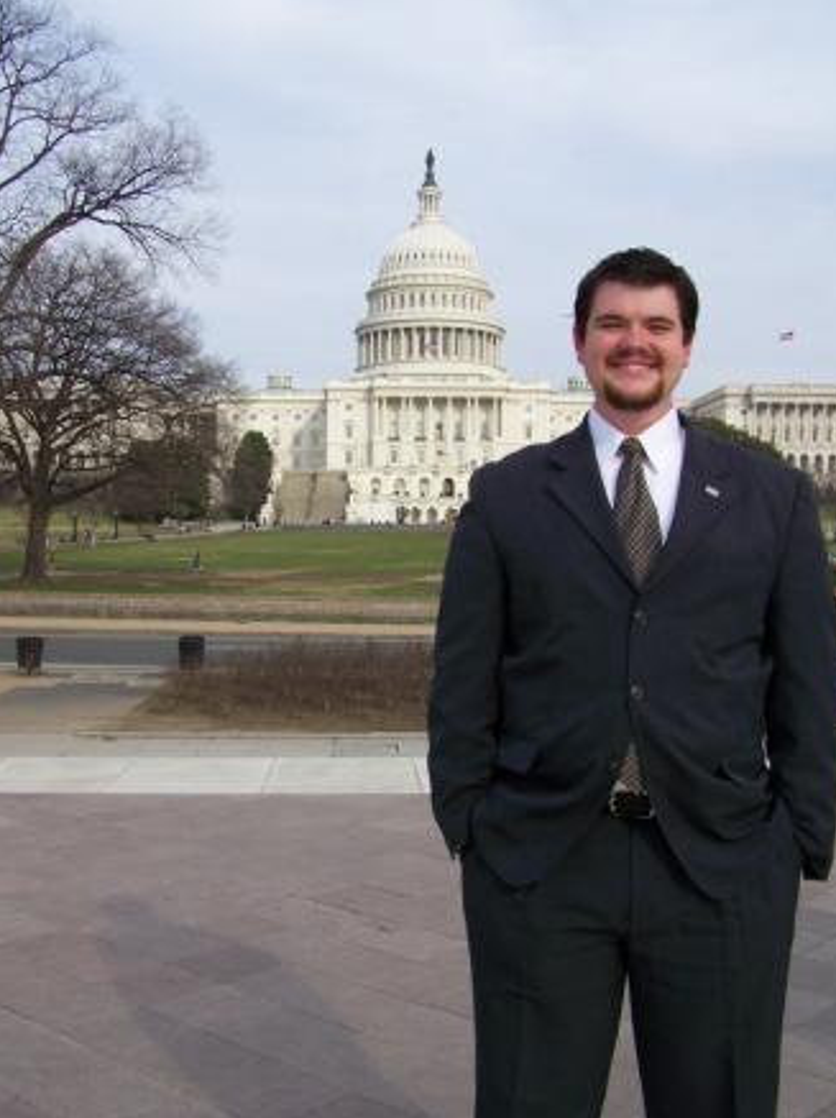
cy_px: 553
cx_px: 424
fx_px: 1258
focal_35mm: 39
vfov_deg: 47.9
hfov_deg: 36.8
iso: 64
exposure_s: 1/400
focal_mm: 6.3
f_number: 4
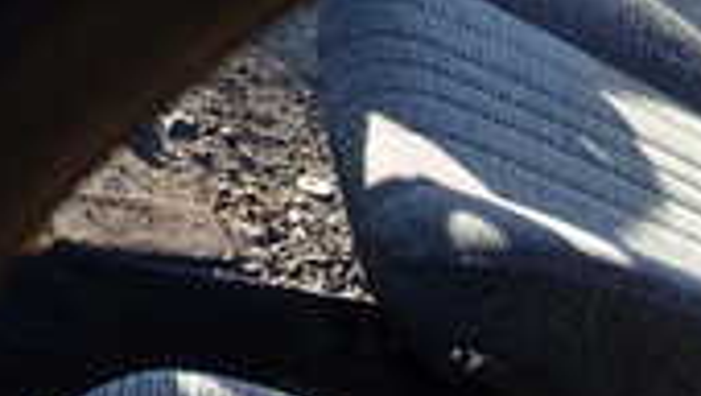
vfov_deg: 11.5
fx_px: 1786
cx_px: 928
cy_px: 755
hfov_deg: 20.2
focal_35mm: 96
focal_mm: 4.5
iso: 100
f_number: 2.8
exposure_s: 1/200
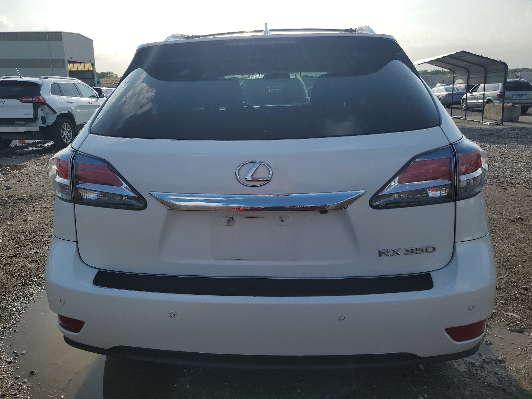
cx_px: 266
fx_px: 400
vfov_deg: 53.1
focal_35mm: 26
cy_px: 200
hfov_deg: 67.3
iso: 50
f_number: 1.5
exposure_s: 1/5000
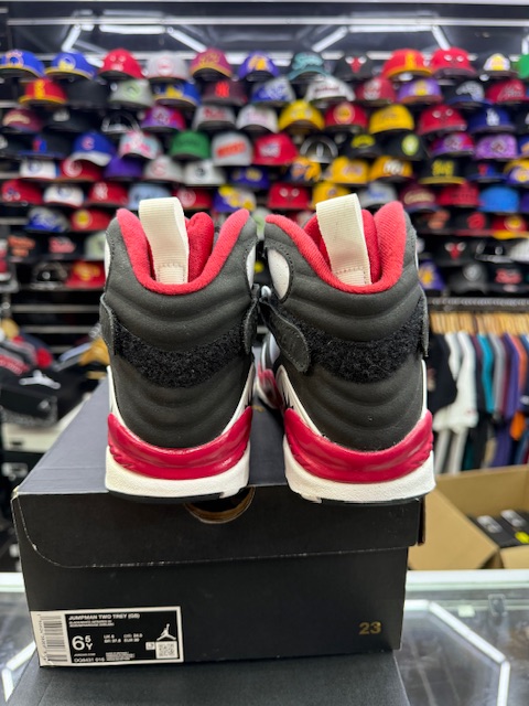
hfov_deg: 56.8
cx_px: 264
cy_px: 353
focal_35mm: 24
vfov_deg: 71.6
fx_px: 489
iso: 160
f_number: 1.78
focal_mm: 6.76
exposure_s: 1/100
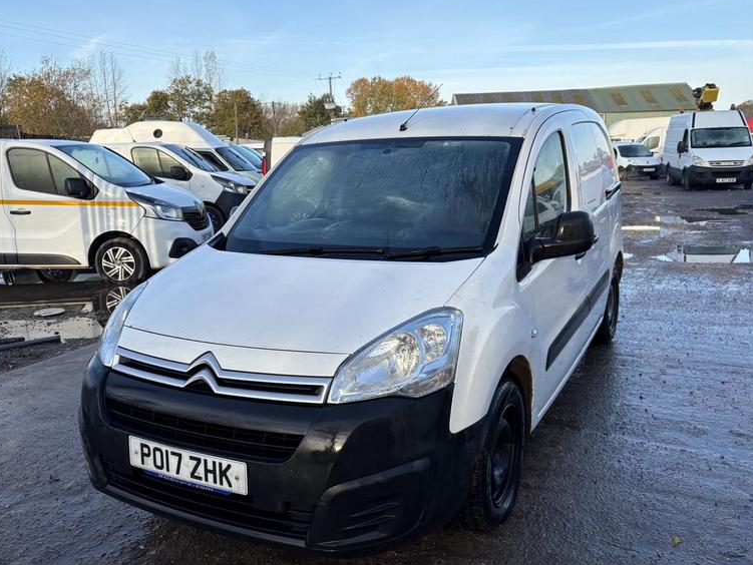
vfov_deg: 45.5
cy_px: 294
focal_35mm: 31
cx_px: 363
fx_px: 675
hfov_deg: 58.3
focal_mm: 5.96
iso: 50
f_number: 1.6
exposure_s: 1/884
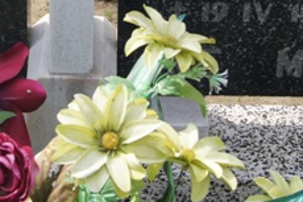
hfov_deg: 16.3
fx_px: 1051
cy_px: -57
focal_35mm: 125
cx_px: 90
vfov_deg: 10.7
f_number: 8
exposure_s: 1/160
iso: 200
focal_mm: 30
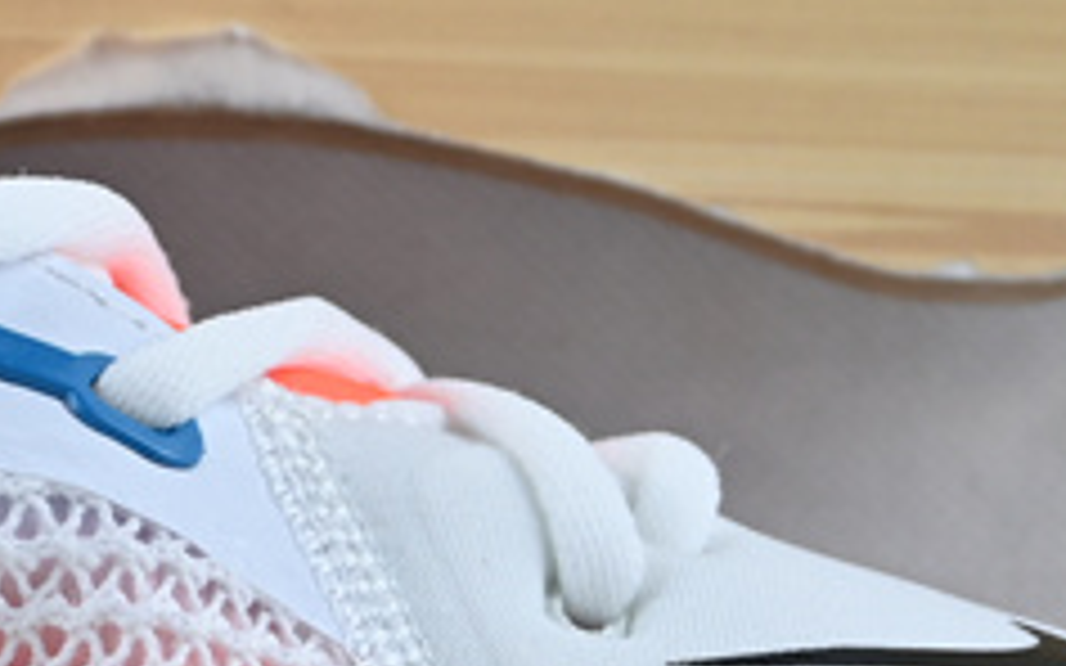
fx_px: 6851
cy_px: 738
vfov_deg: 5.5
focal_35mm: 236
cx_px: -234
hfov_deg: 8.8
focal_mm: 30.5
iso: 100
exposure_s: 1/60
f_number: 4.8
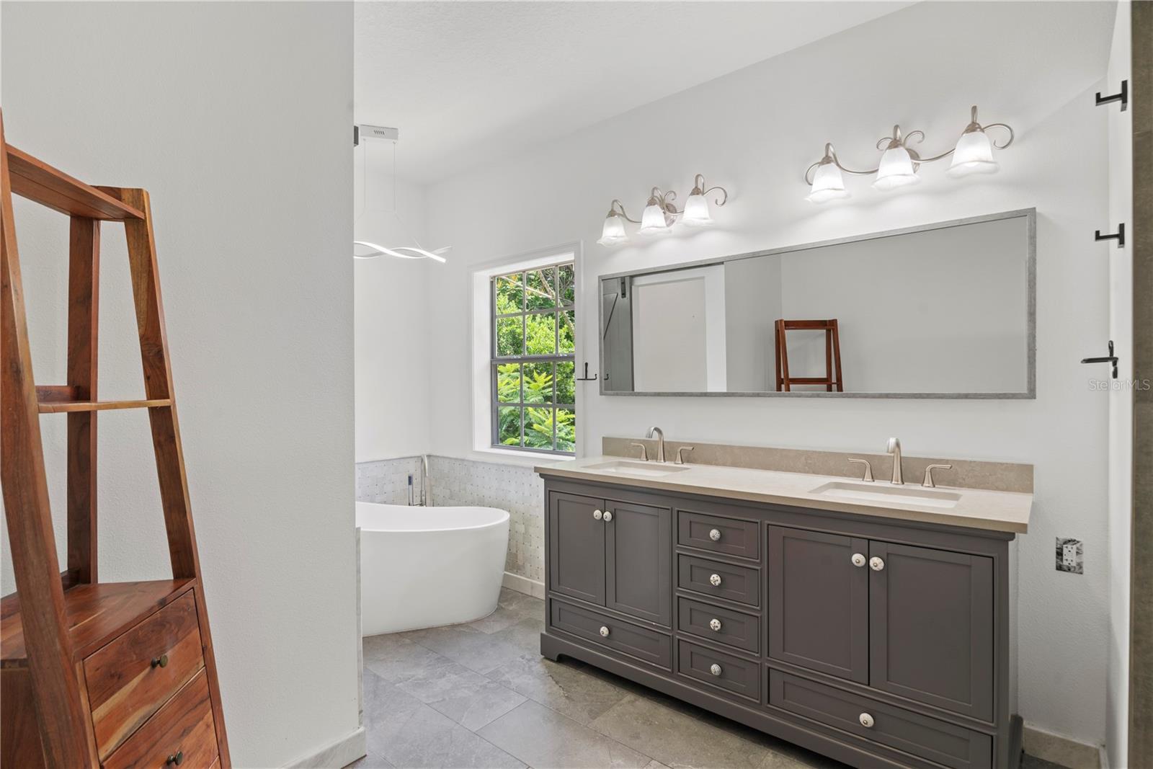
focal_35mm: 18
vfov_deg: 67.4
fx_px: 577
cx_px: 576
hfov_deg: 90.0
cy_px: 384
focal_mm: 18
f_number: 8
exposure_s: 1/4
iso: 100
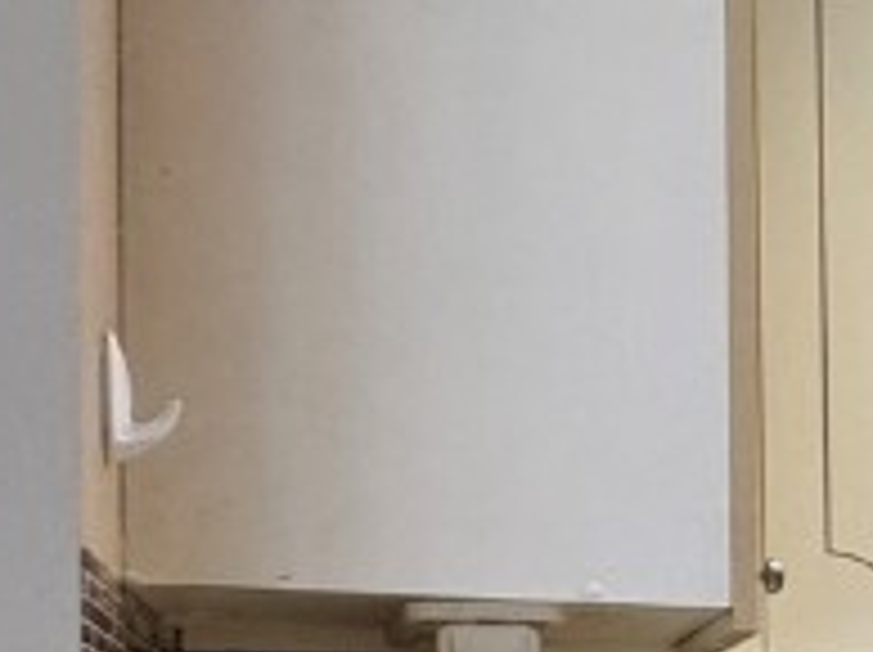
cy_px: 773
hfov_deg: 14.5
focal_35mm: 74
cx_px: 2169
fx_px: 1864
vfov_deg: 18.8
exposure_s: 1/60
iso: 200
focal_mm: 2.22
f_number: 2.2
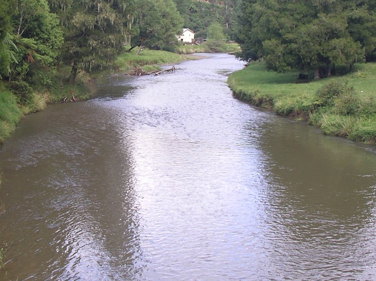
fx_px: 760
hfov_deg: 27.7
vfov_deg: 21.0
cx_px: 150
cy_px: 112
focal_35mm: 70
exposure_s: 1/160
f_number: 2.8
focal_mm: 5.7
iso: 50
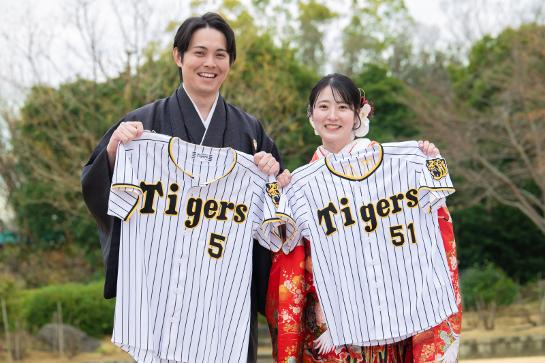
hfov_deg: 16.8
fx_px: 1845
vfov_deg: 11.2
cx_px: 272
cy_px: 182
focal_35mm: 122
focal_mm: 122
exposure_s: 1/200
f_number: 6.3
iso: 250
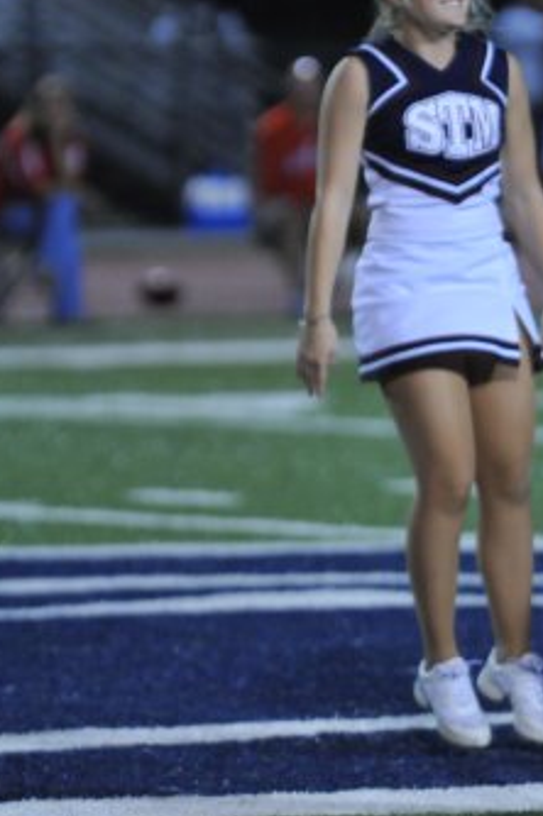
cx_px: 432
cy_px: 354
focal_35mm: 539
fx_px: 12219
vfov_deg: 3.8
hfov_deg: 2.5
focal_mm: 200
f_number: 2.8
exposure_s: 1/250
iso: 1600
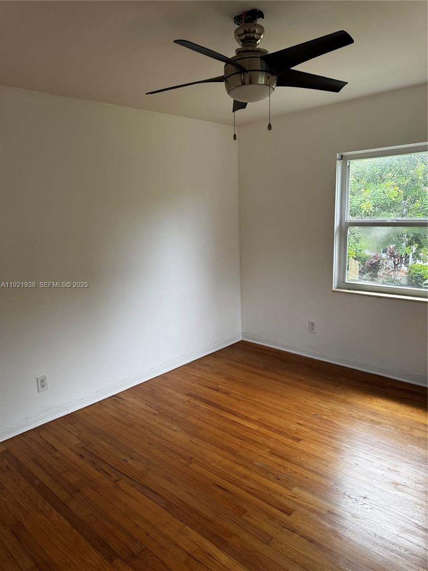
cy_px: 286
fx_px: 396
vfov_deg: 71.6
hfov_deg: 56.8
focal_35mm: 24
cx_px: 214
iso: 80
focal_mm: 6.76
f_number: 1.78
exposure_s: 1/121
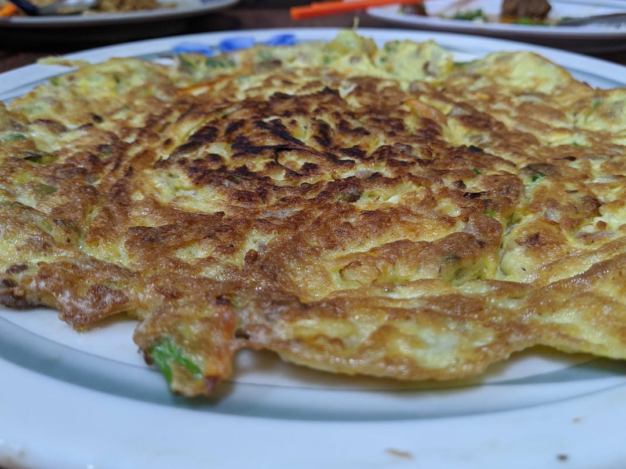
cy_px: 215
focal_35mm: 30
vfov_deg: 46.7
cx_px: 326
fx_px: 543
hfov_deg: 59.9
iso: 186
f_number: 1.8
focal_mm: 4.44
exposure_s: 1/59.9
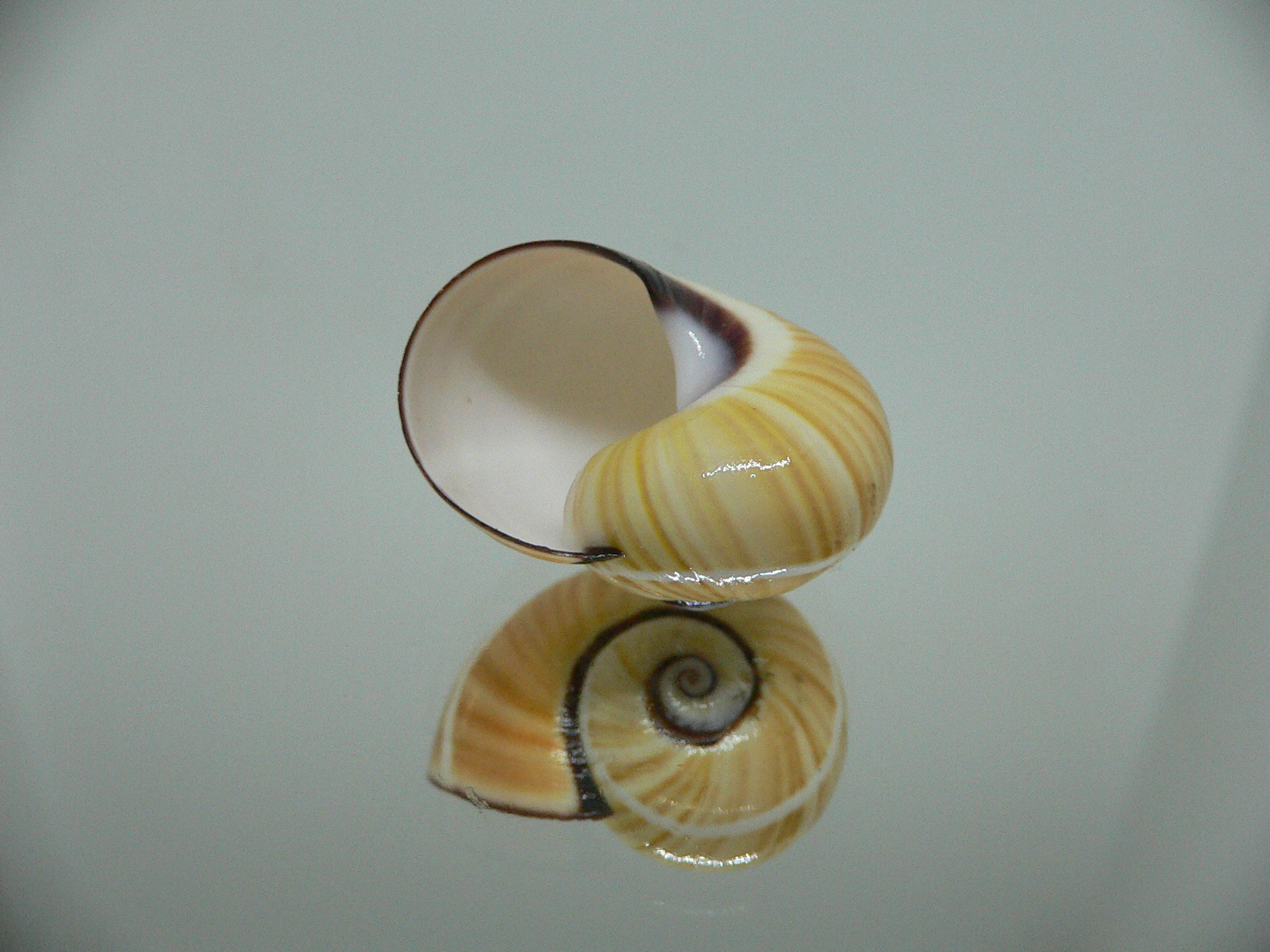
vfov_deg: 40.7
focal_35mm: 35
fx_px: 1284
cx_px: 635
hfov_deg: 52.6
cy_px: 476
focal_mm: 4.6
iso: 200
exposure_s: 1/60
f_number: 2.8
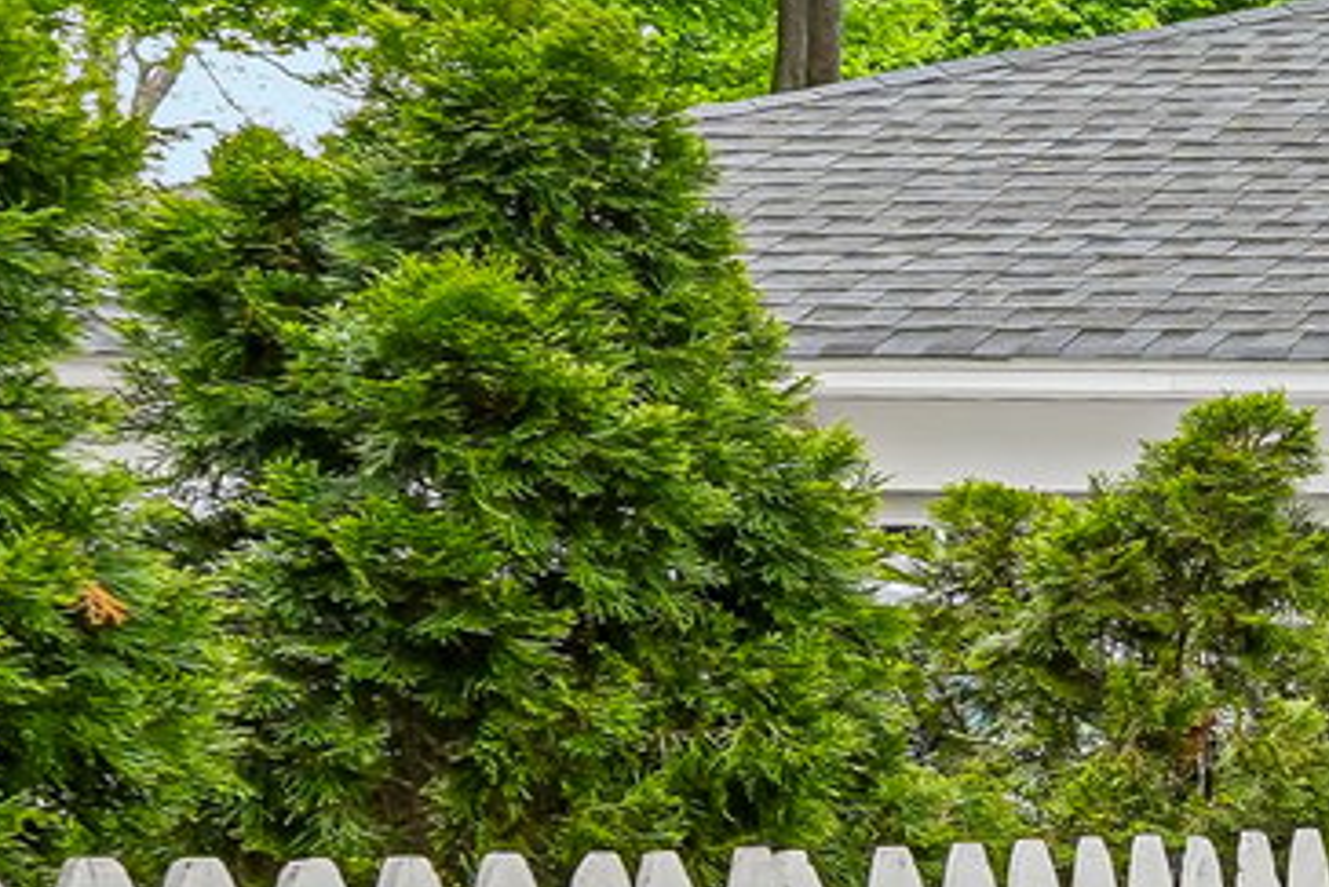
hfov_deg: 14.2
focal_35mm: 90
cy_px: 882
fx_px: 3324
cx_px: 3279
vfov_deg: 15.0
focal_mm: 16
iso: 160
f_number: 8
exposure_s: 1/30
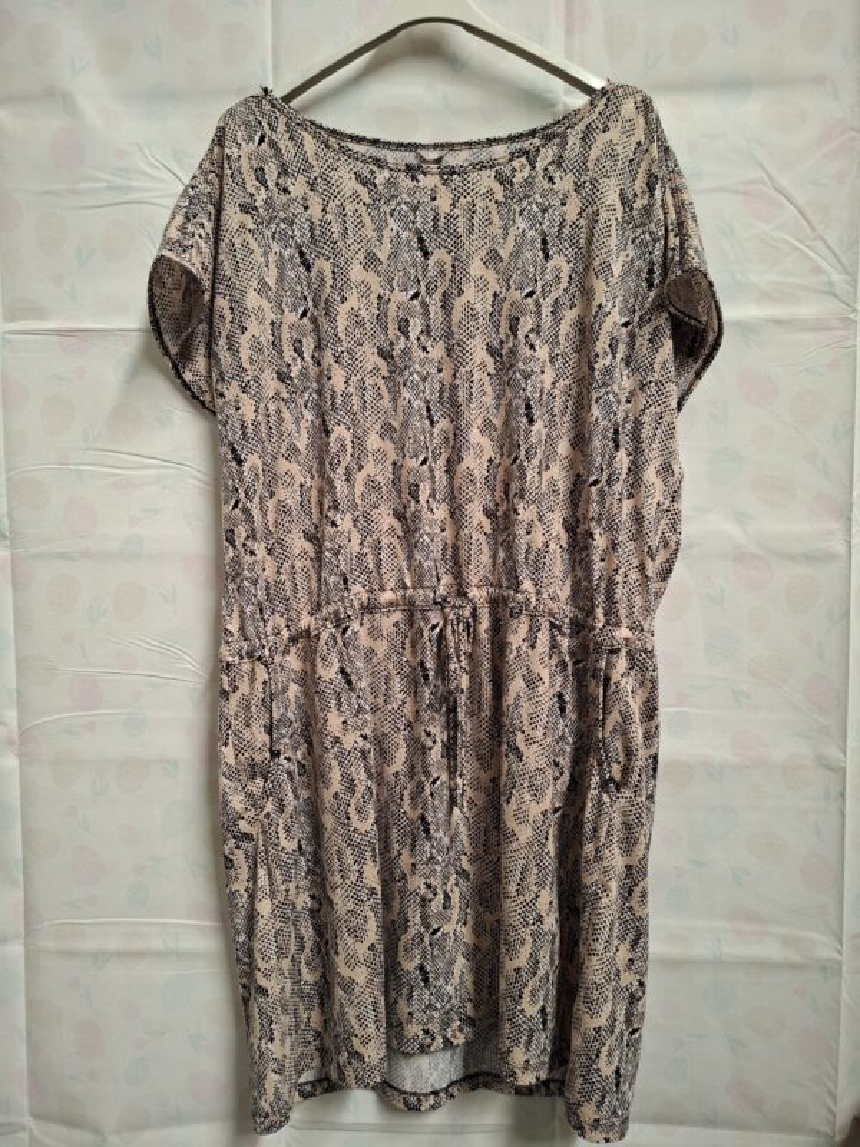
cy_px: 574
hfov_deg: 58.9
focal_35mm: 23
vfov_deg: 73.9
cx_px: 430
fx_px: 762
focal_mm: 5.54
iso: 250
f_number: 1.8
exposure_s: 1/50
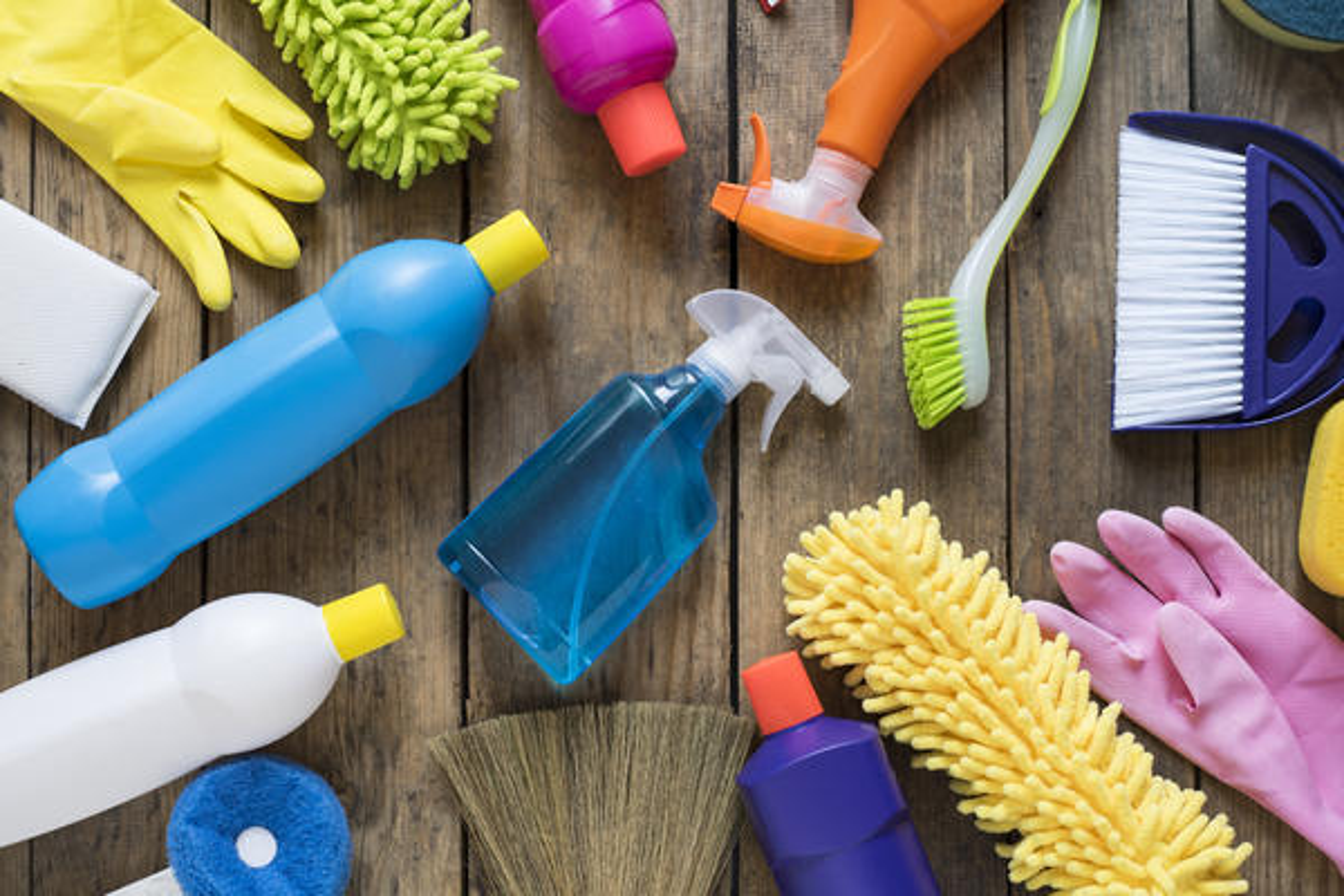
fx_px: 1867
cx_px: 672
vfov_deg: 27.0
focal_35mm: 50
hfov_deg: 39.6
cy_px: 448
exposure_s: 1/125
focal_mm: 50
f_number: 7.1
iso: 320
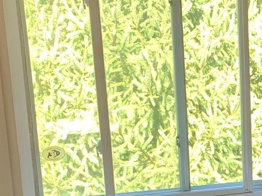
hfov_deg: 19.8
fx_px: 703
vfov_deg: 15.5
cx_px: 317
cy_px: 206
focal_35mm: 93
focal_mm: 4.25
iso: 100
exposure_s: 1/76
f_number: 1.8
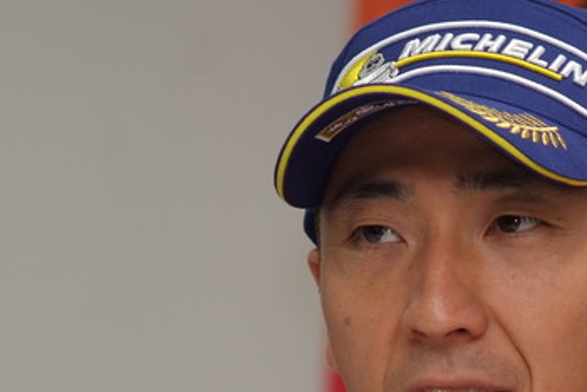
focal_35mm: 555
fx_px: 9057
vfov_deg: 2.5
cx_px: 460
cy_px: 375
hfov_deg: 3.7
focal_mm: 180
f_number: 2.8
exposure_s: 1/250
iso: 400
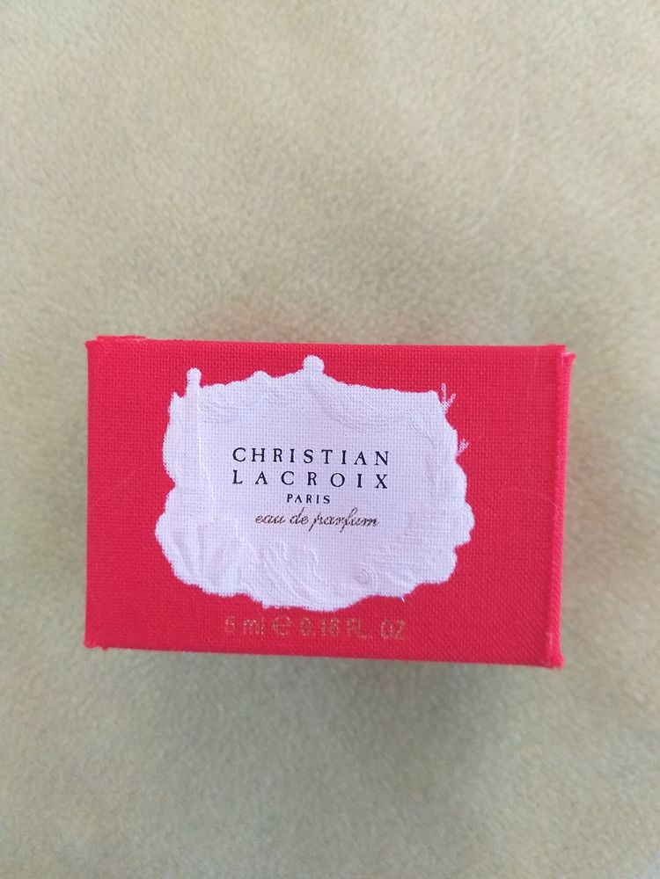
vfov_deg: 67.3
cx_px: 330
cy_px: 440
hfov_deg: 53.1
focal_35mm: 26
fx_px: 661
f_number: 1.9
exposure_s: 1/33
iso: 250
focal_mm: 3.6
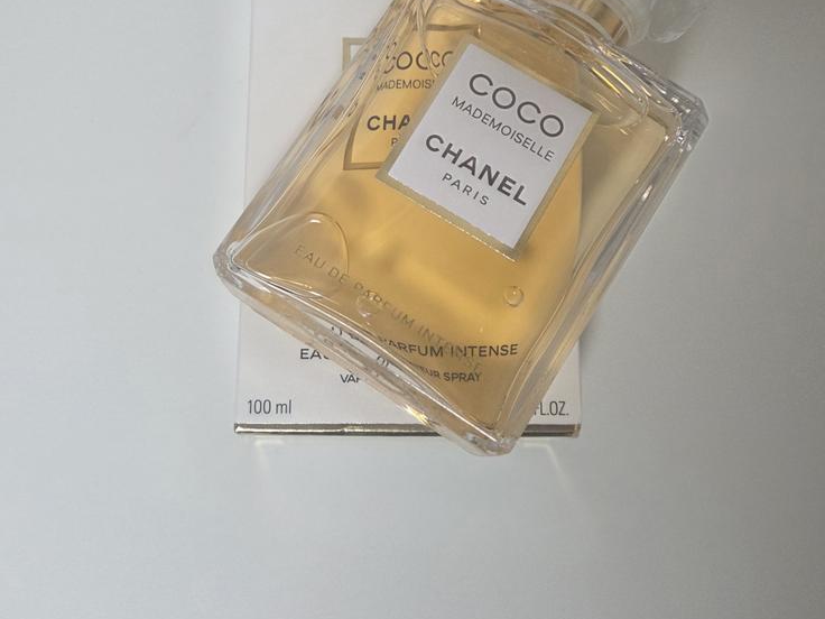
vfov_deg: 35.6
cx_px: 395
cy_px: 205
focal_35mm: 40
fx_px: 953
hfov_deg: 46.8
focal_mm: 5.4
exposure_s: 1/120
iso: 160
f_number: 1.8
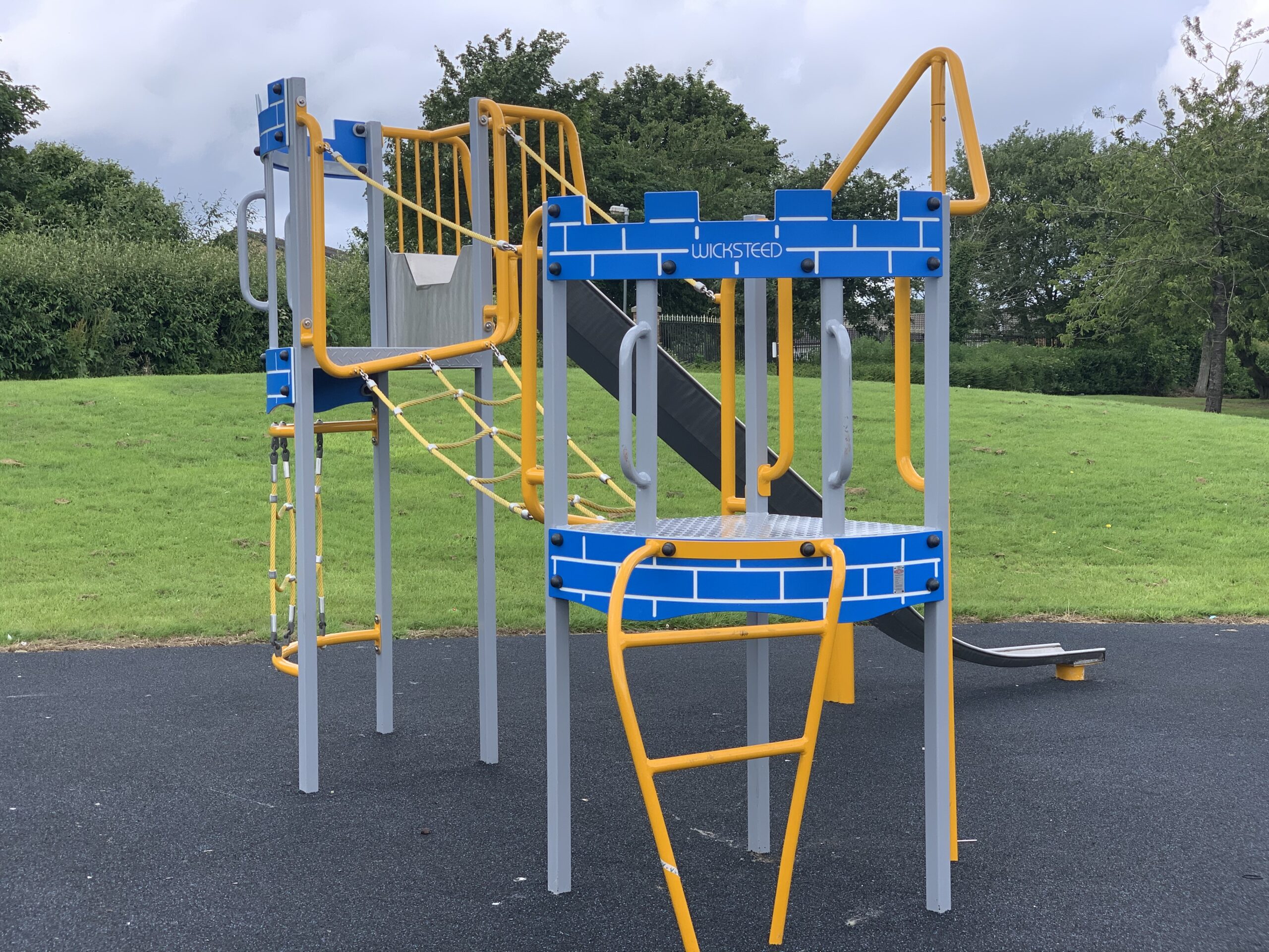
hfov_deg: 36.8
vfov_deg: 28.0
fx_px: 1906
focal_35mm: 52
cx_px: 634
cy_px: 476
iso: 16
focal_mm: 6
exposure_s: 1/345
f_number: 2.4
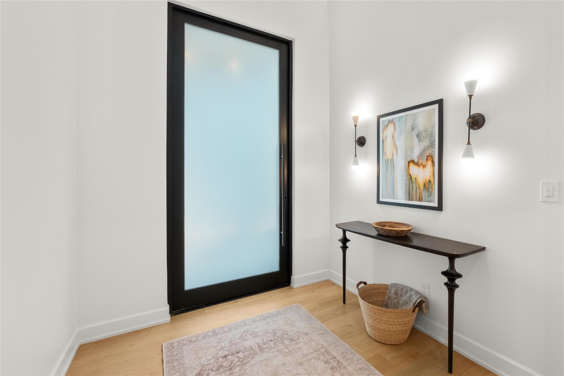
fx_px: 251
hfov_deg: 96.7
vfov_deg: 73.7
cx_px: 282
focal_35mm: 16
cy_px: 188
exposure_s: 1/6
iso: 400
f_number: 8
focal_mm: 10.4
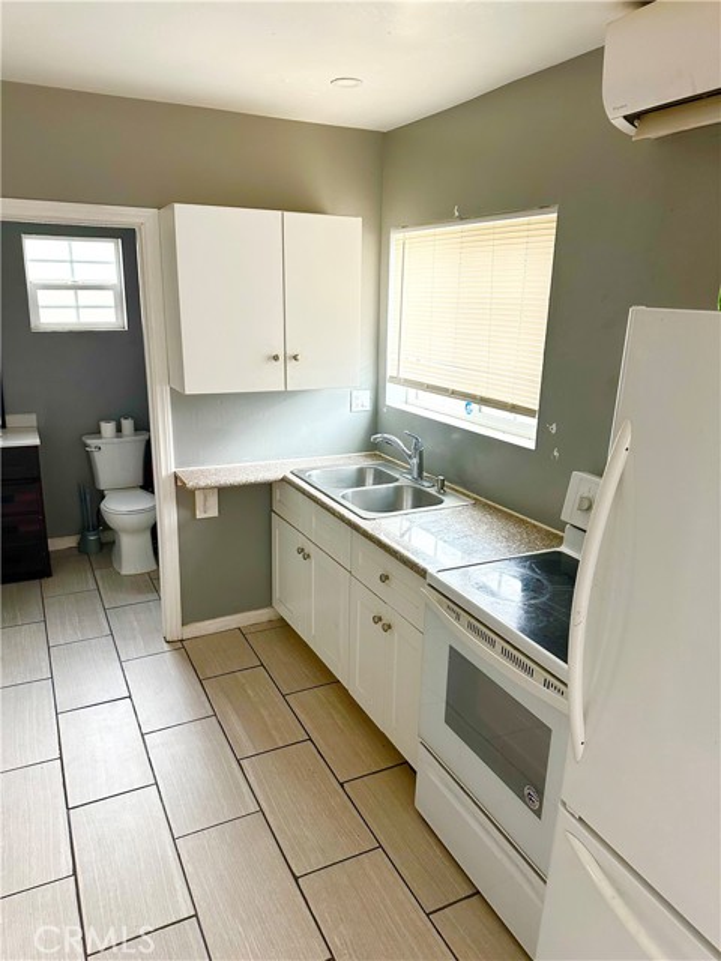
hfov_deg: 56.8
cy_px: 480
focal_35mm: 24
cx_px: 360
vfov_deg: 71.6
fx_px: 667
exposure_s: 1/97
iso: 250
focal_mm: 6.86
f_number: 1.78
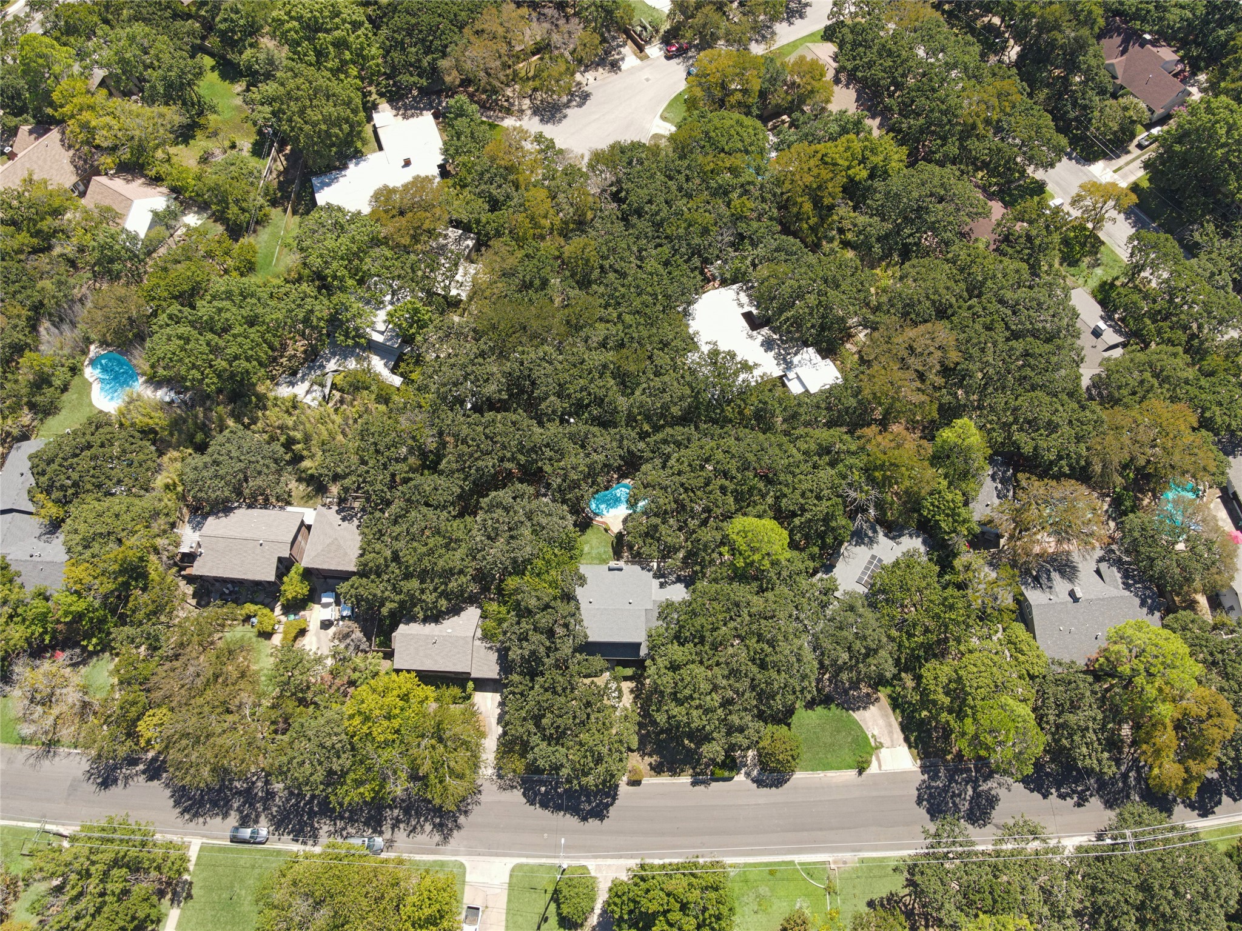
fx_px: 861
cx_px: 621
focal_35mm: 24
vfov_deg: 56.8
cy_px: 466
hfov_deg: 71.6
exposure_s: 1/80
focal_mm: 4.5
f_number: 2.8
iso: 100
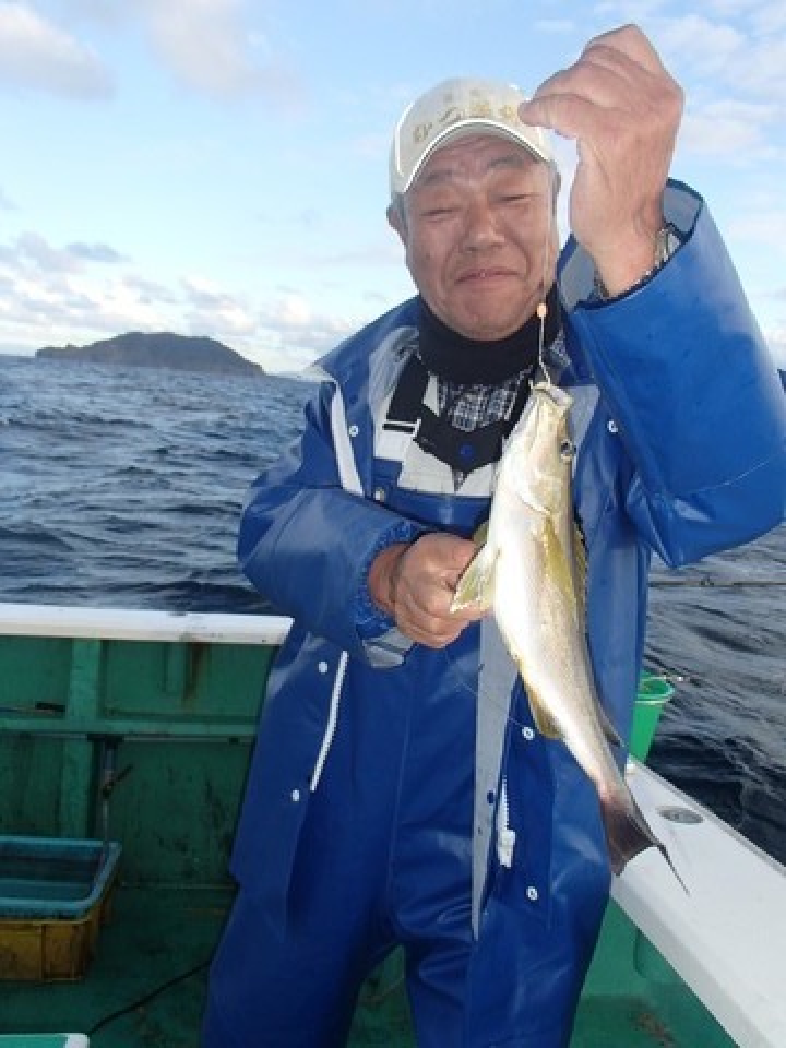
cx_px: 393
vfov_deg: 63.4
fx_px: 848
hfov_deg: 49.7
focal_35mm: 28
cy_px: 524
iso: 100
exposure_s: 1/200
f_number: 3.9
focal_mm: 5
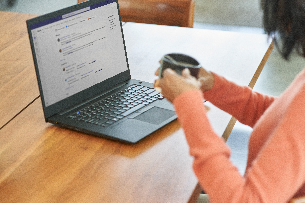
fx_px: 847
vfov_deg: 13.7
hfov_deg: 20.4
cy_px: 107
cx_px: 160
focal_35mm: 100
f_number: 2.8
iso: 1250
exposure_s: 1/200
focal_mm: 85
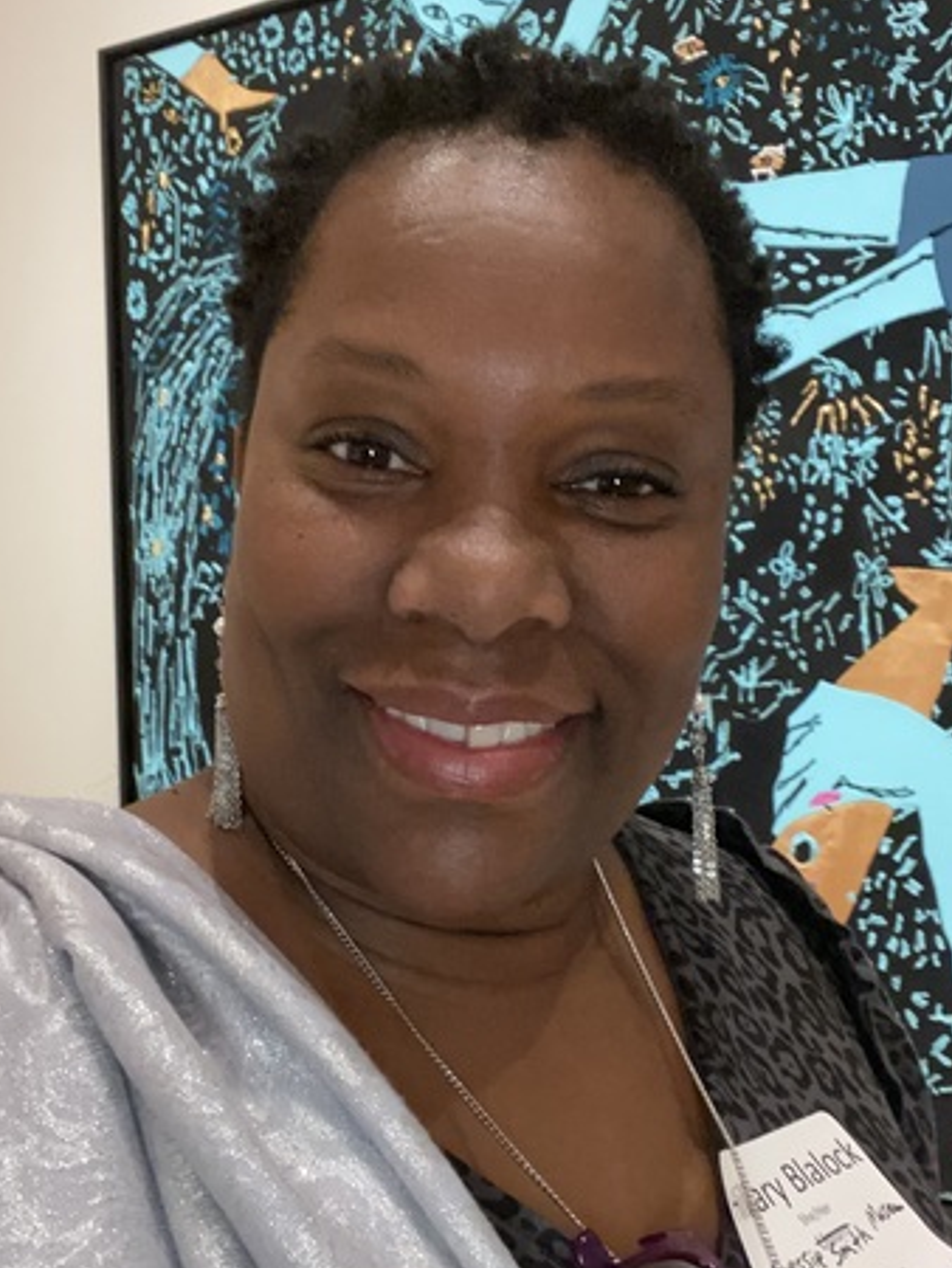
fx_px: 1465
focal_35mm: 40
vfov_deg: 46.8
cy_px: 611
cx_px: 431
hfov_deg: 36.0
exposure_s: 1/30
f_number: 2.2
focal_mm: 2.71
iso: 1250
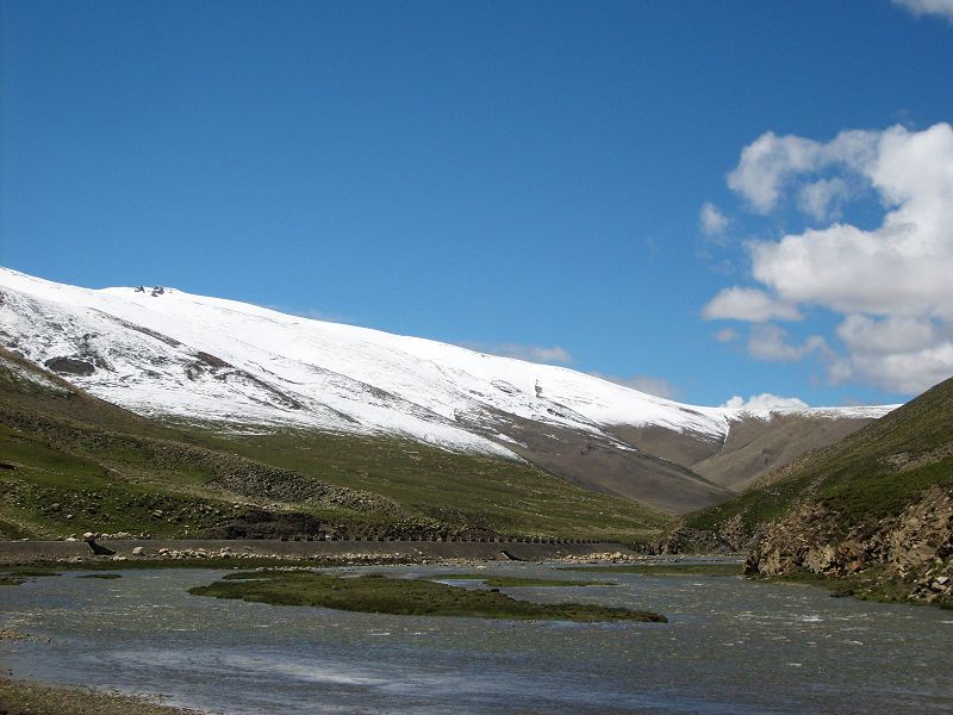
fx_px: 1679
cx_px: 476
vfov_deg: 24.0
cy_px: 358
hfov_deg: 31.7
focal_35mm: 61
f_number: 9.1
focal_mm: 10.3
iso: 80
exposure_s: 1/350
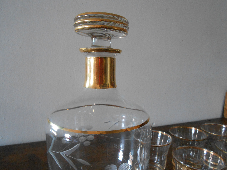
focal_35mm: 26
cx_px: 114
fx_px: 170
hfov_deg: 67.3
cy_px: 85
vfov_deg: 53.1
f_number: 3.5
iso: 400
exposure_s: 1/20
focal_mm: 4.6
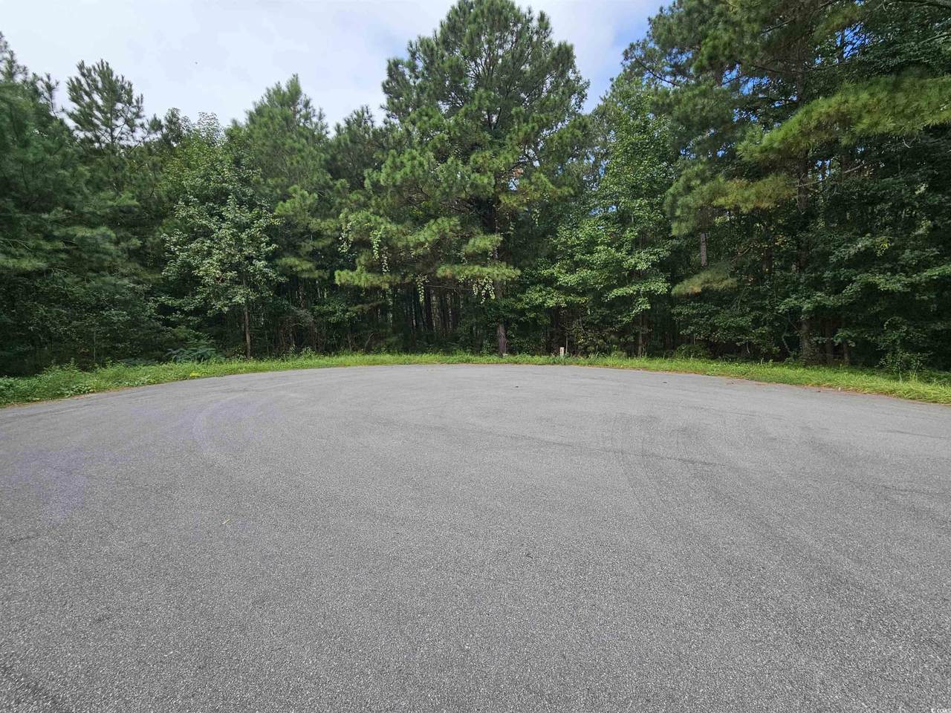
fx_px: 357
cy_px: 356
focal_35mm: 13
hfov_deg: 106.2
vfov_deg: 89.9
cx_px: 476
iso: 50
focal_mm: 2.2
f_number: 2.2
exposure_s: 1/1081
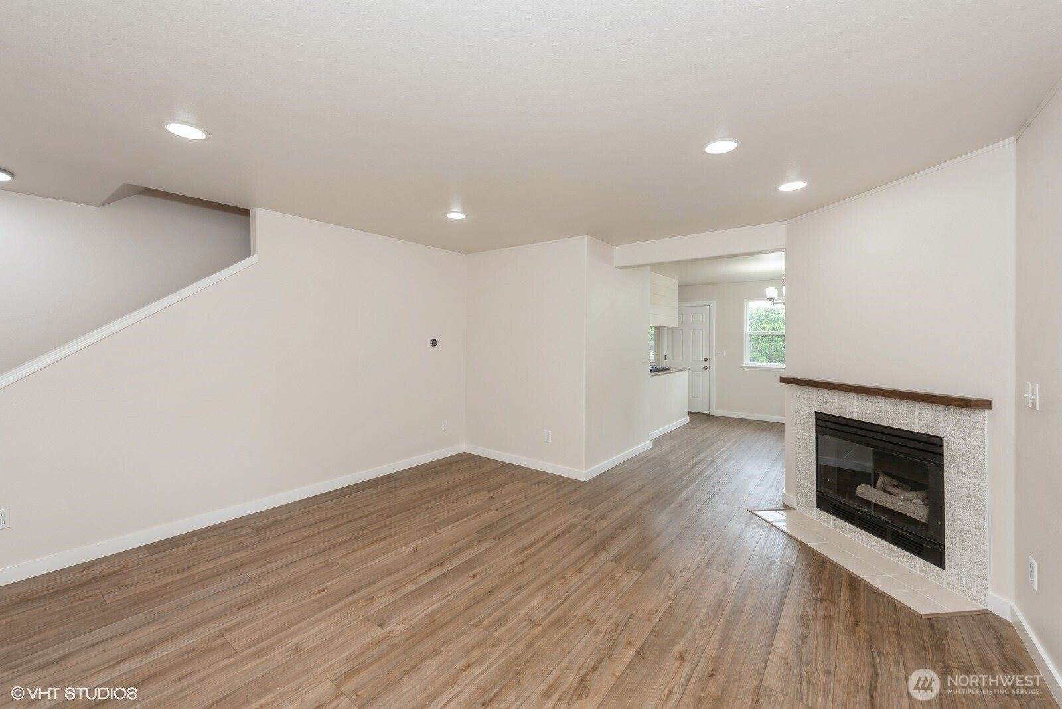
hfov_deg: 104.2
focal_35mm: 14
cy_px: 354
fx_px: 413
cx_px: 531
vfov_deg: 81.3
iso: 200
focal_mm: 14
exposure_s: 1/20
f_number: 8
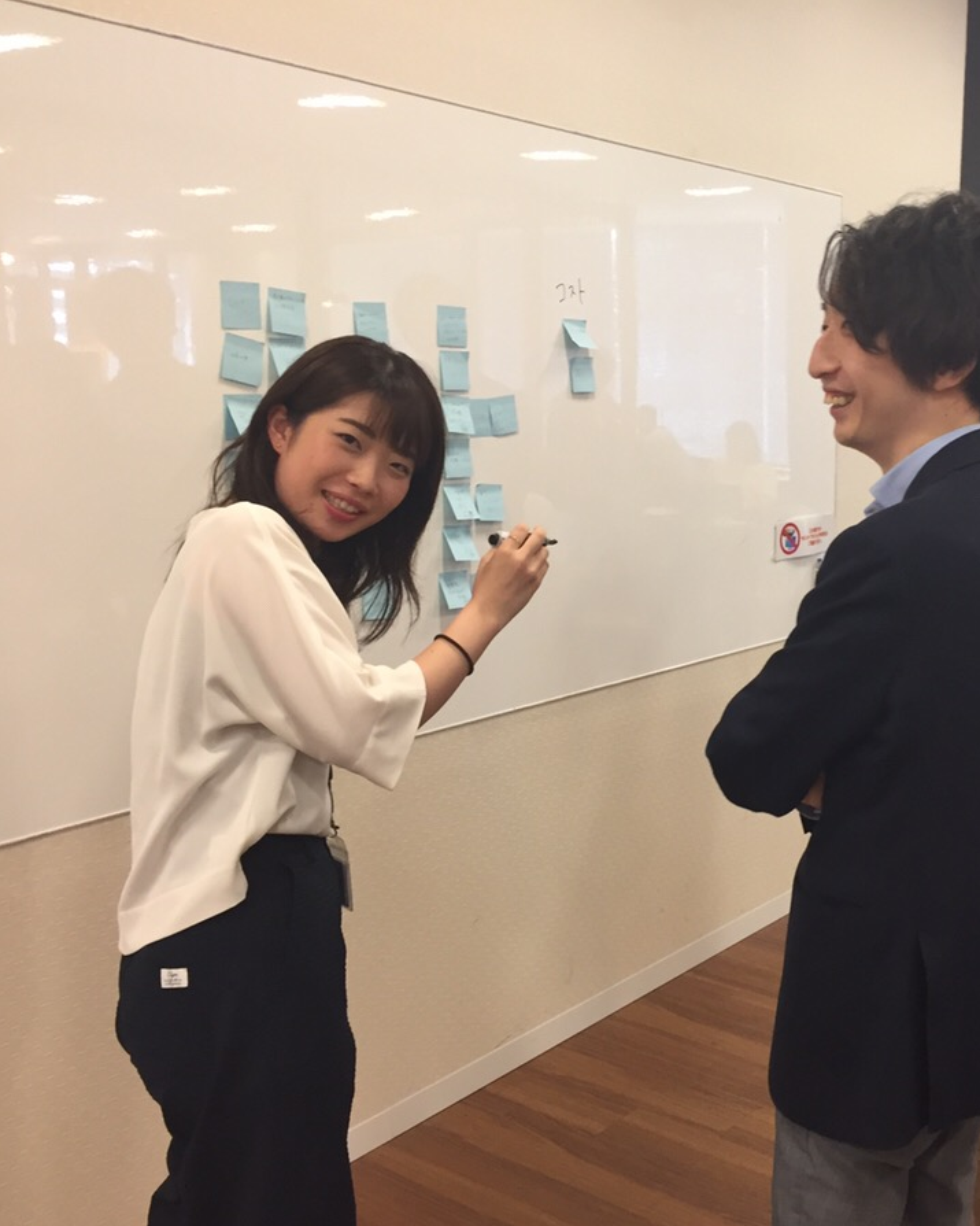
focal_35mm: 38
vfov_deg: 47.9
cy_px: 614
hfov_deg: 38.0
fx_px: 1378
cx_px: 755
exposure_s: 1/30
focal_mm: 4.15
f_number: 2.2
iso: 80
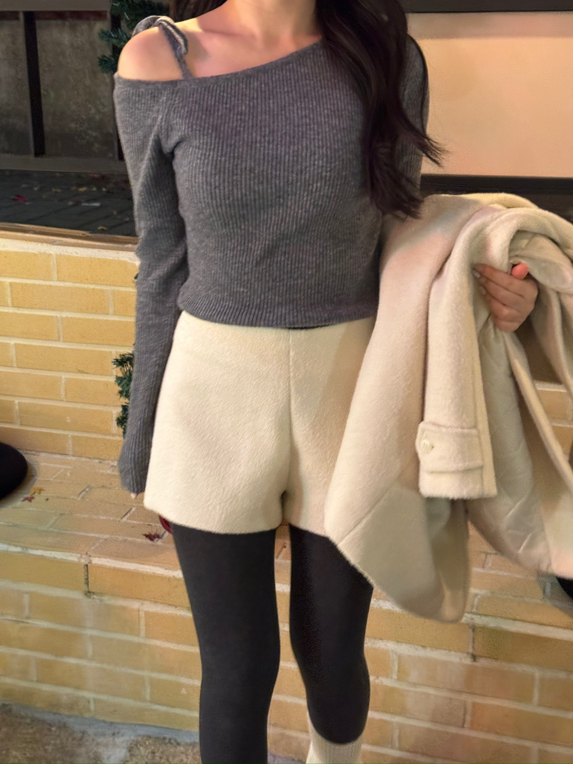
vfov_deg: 39.7
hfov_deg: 30.3
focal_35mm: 48
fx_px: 1059
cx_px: 286
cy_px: 382
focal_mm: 6.76
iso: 500
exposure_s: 1/40
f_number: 1.78
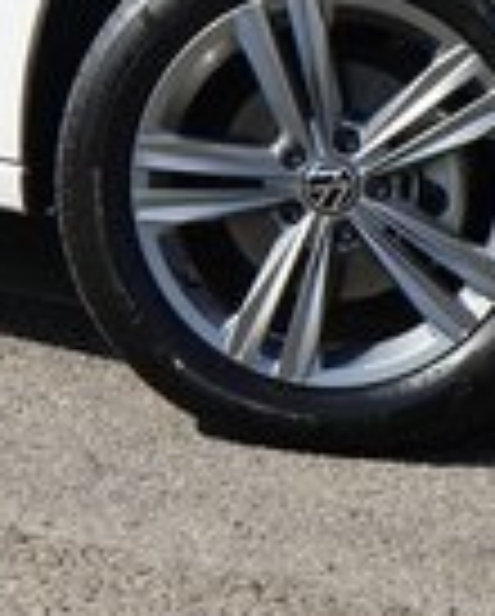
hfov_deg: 8.8
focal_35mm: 175
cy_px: -83
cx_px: 76
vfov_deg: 10.9
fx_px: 3198
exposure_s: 1/2000
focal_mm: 40
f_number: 9
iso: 1000
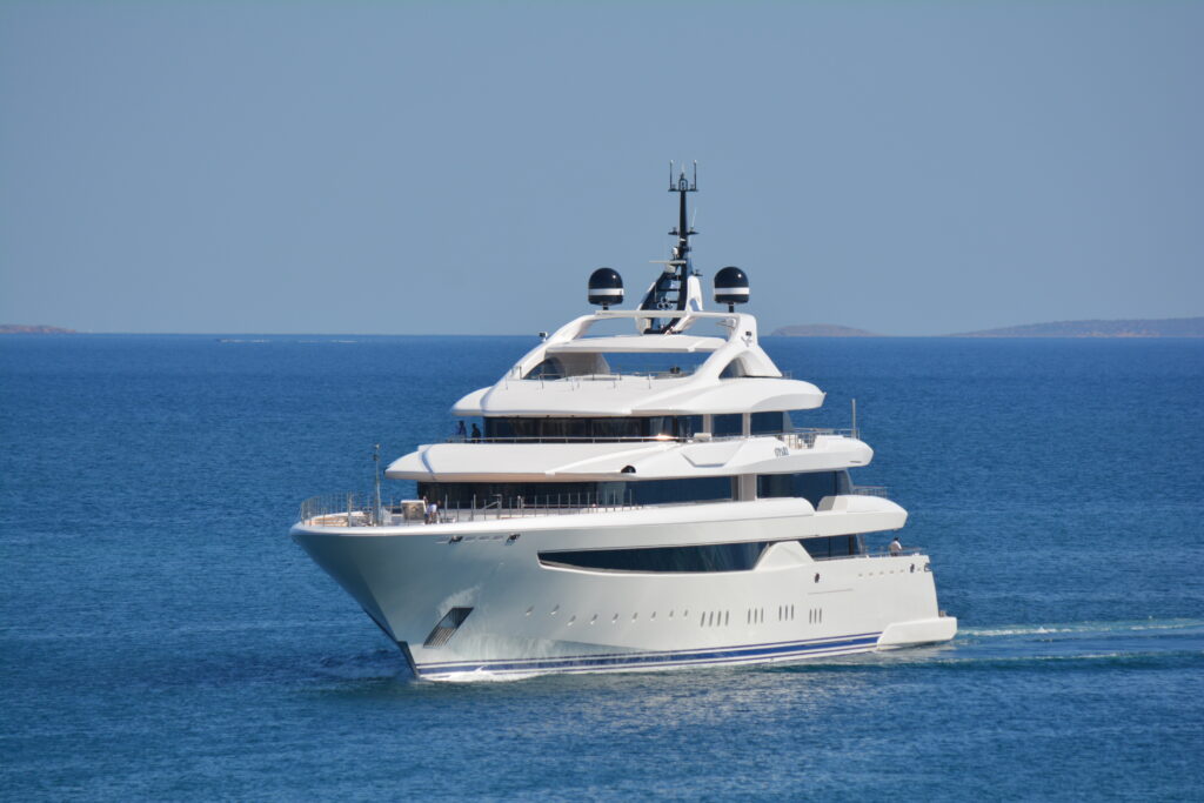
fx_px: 15051
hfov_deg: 4.6
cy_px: 402
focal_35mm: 450
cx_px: 602
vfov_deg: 3.1
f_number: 8
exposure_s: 1/1000
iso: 200
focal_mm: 300
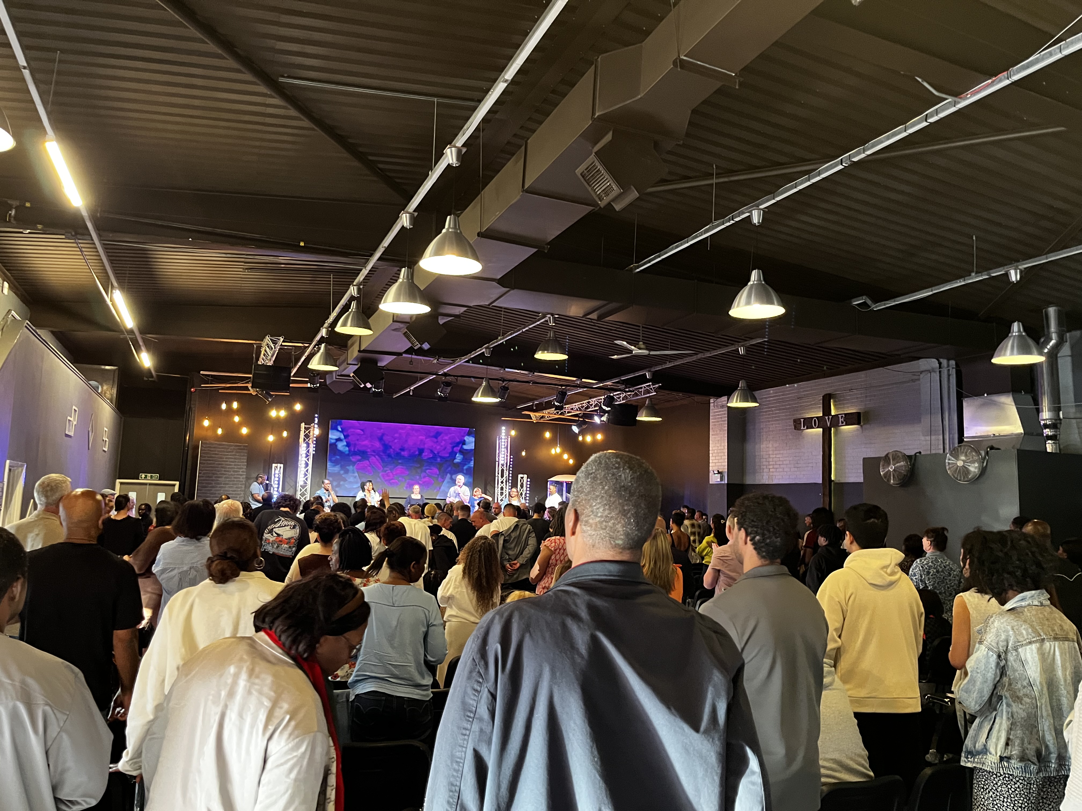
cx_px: 541
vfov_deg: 53.1
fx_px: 813
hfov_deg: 67.3
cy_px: 406
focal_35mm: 26
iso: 500
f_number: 1.6
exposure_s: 1/33
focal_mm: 5.1
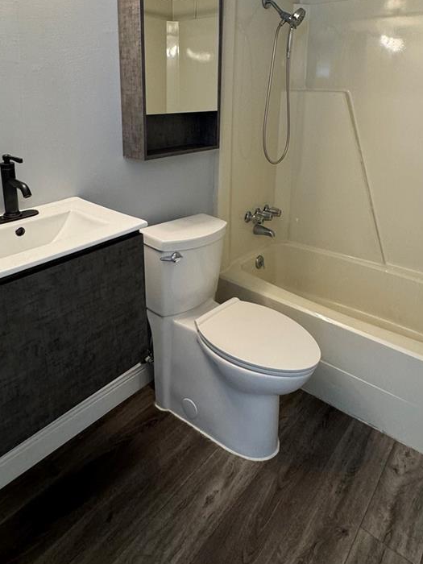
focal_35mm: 24
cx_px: 227
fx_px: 391
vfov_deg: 68.7
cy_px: 169
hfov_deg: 56.8
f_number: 2.2
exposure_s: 1/60
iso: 250
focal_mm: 2.22
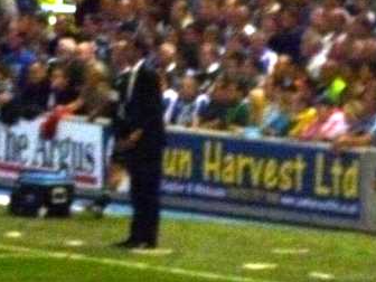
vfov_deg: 1.6
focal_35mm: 915
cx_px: 317
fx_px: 9939
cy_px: 28
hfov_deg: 2.2
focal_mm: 68.8
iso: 640
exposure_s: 1/125
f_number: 5.9
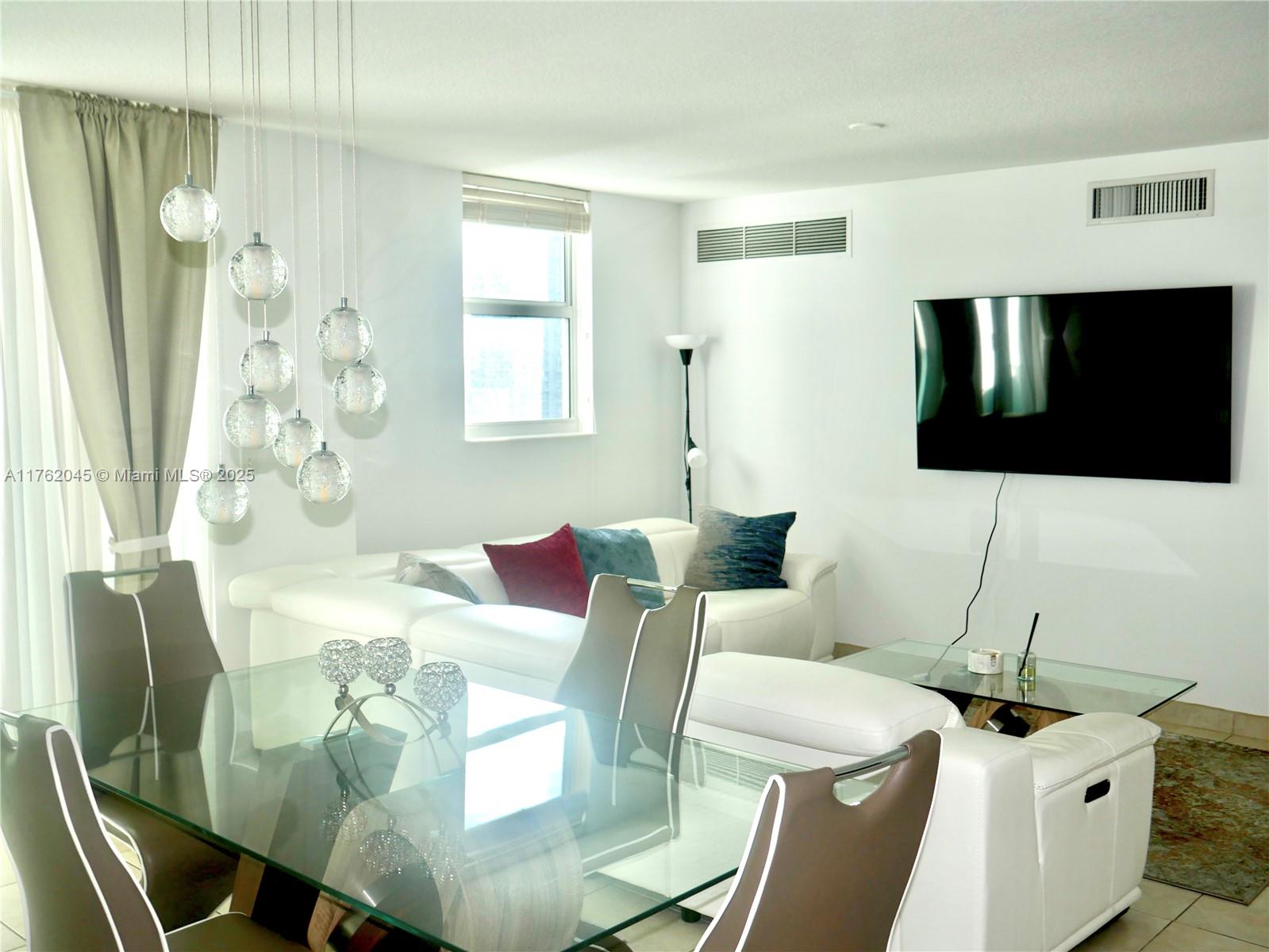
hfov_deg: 51.3
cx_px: 634
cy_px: 476
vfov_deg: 39.7
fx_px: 1320
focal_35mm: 36
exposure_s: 1/125
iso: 200
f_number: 4.5
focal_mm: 18
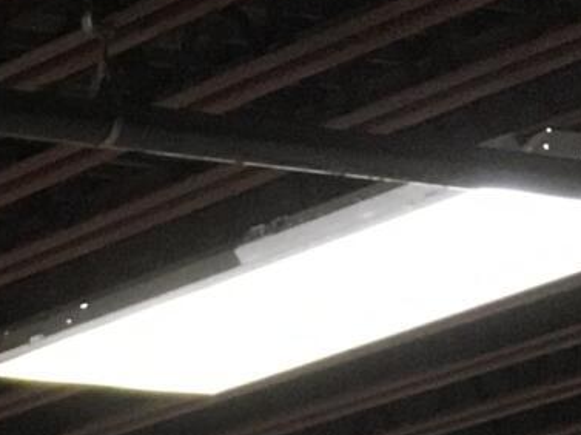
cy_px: 1712
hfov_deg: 7.4
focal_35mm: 231
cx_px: -1233
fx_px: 3873
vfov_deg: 5.6
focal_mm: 4.15
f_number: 2.2
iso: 125
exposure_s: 1/30
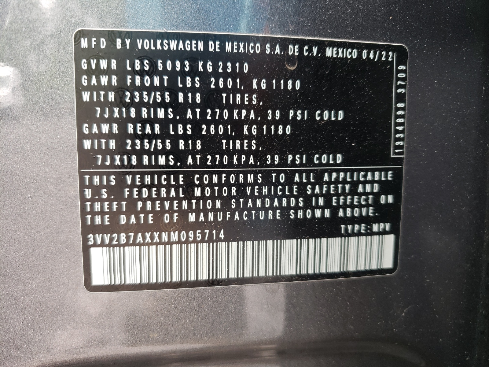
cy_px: 184
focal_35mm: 26
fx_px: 367
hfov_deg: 67.3
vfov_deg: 53.1
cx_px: 244
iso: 57
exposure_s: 1/60.2
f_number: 1.5
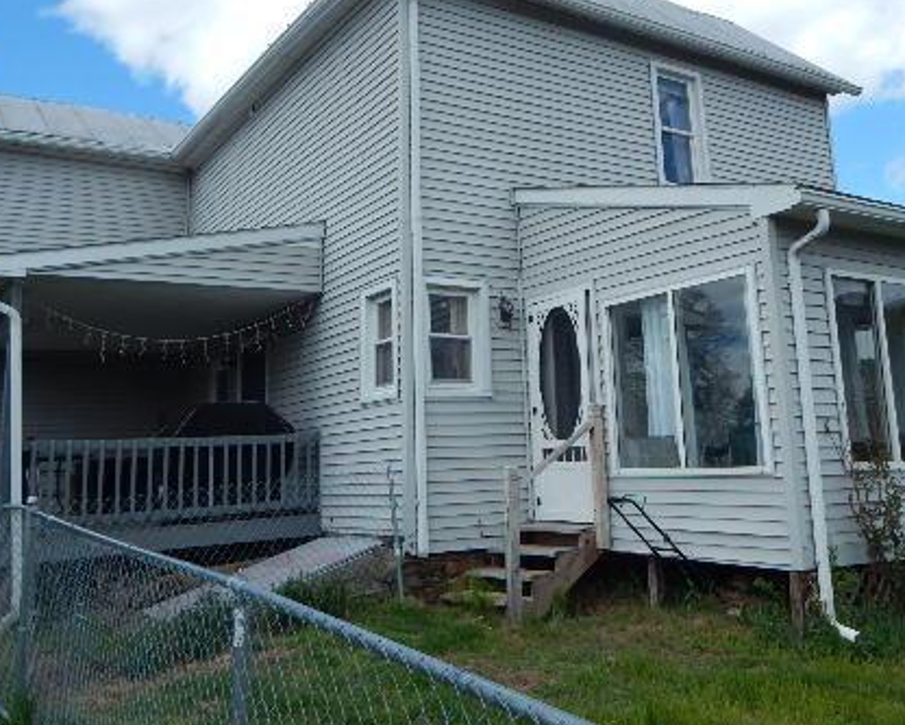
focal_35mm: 33
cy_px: 266
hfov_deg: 54.1
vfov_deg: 44.1
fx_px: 884
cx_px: 492
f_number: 6
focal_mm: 4
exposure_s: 1/400
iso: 125
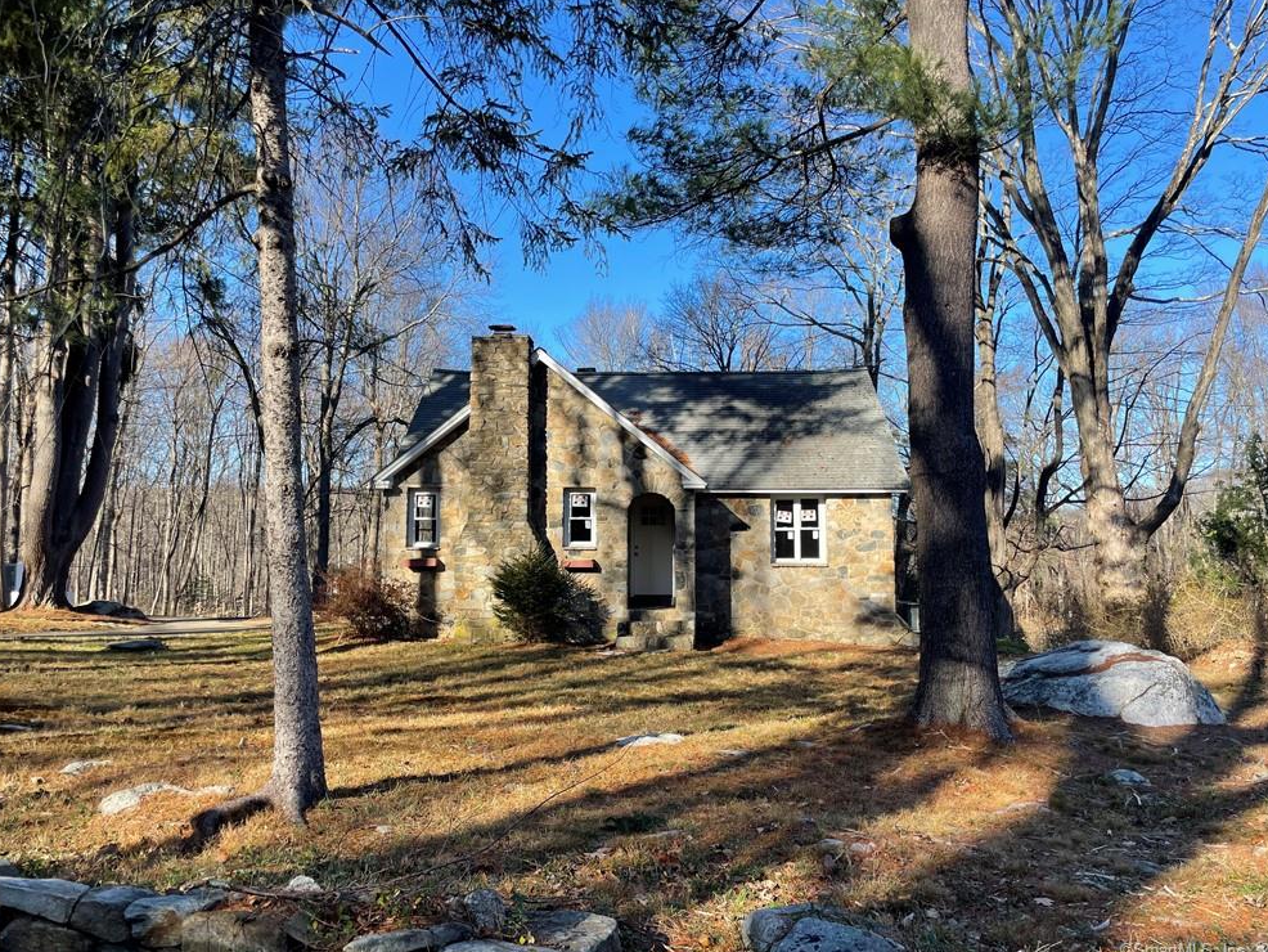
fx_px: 989
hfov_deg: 65.3
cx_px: 647
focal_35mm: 27
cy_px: 468
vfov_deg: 51.4
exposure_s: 1/1350
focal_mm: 4.2
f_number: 1.6
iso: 32
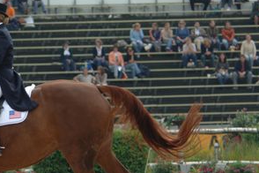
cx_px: -11
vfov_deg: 2.8
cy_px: 83
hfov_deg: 4.2
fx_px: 3518
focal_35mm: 489
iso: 200
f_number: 5.6
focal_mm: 150
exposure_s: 1/500
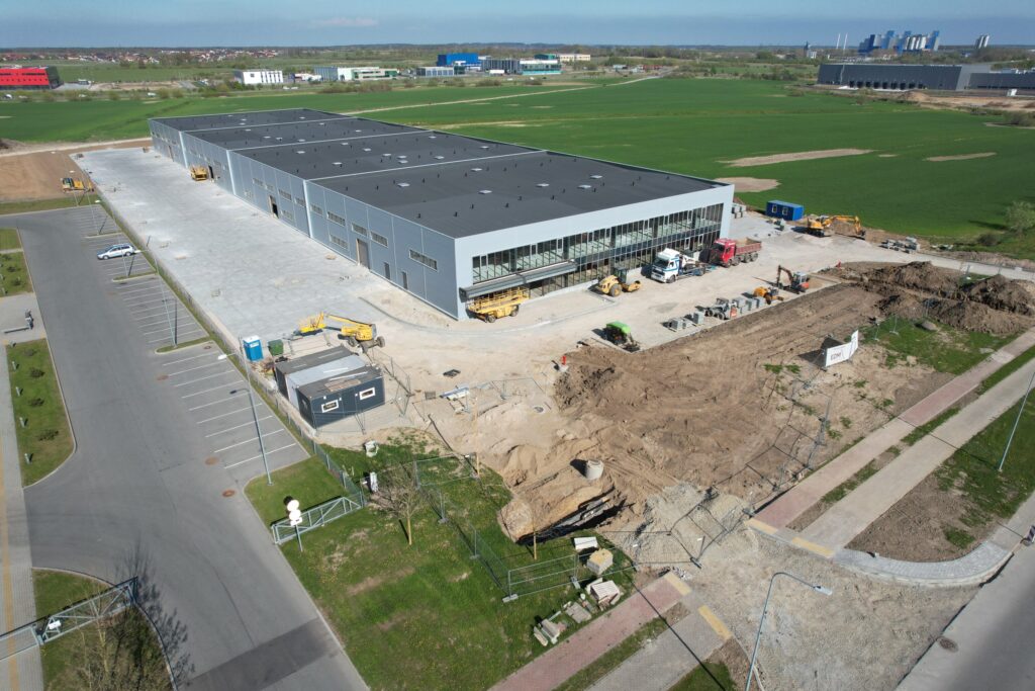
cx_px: 518
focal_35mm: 22
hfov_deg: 78.6
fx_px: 633
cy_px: 346
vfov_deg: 57.2
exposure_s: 1/2000
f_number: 2.8
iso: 100
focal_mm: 8.38
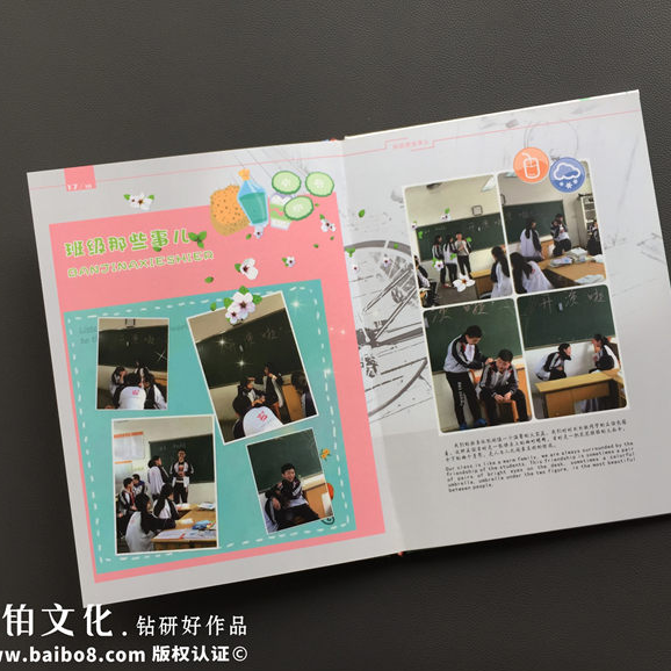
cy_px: 334
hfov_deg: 47.2
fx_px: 768
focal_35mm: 35
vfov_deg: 47.2
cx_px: 331
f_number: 2.2
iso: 32
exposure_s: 1/50
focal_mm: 4.15
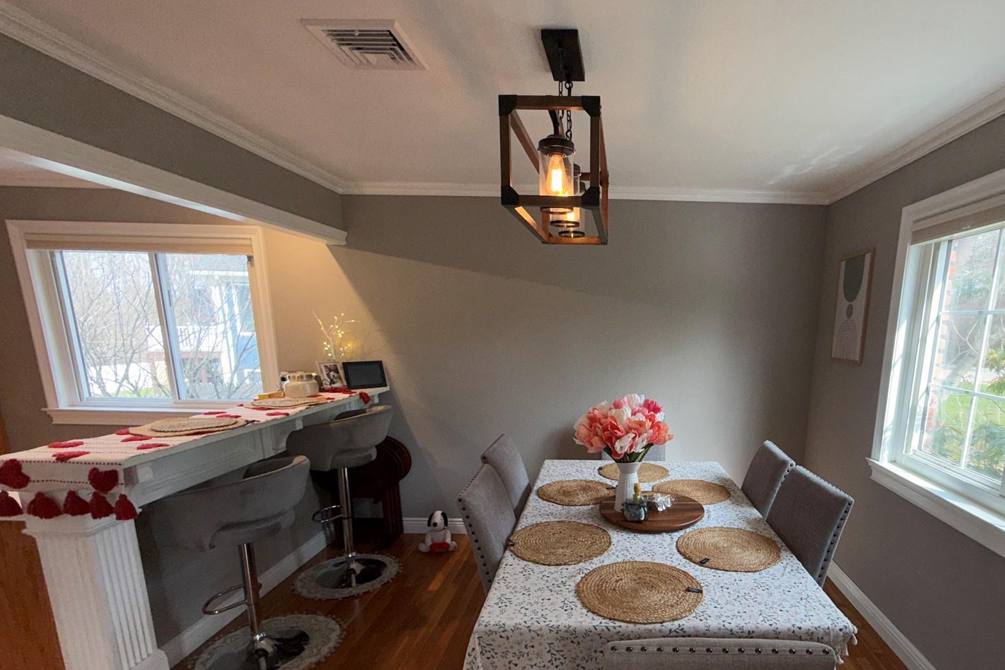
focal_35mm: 19
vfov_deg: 63.2
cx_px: 618
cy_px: 436
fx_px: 530
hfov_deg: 85.5
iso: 32
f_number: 2.2
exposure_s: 1/122
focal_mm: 2.22
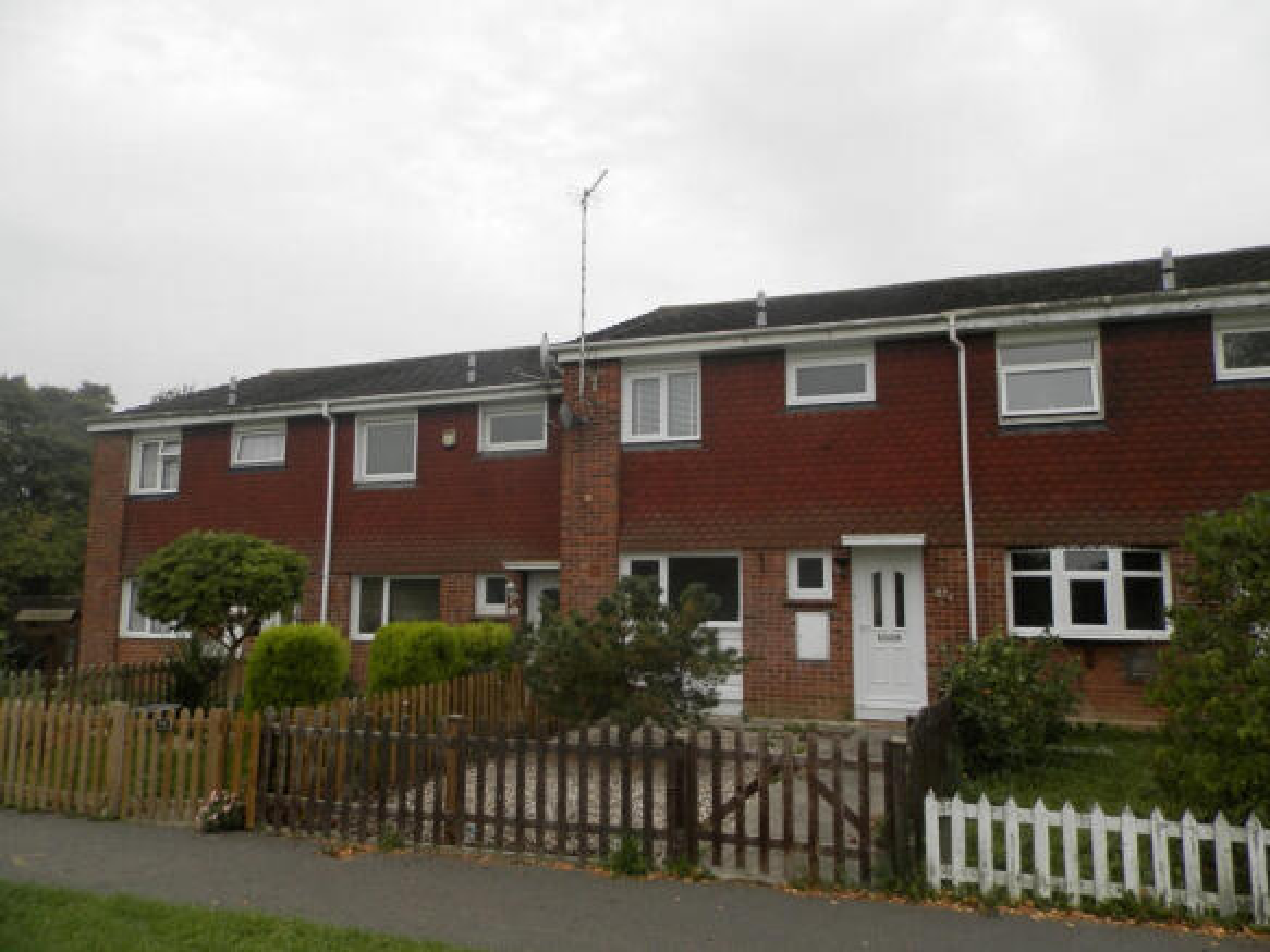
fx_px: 917
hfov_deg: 69.4
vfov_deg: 54.9
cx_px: 635
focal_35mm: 25
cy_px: 476
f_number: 3.1
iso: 80
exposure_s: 1/400
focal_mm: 4.5
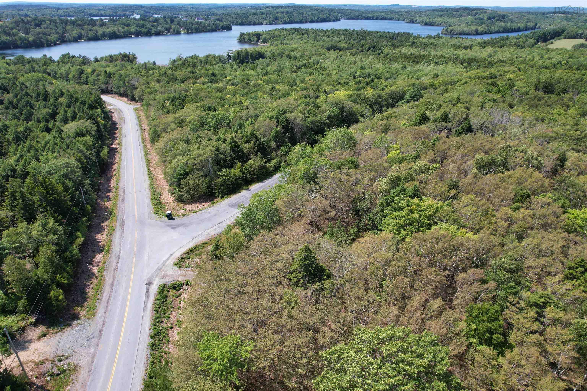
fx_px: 359
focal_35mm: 22
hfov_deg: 78.6
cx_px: 294
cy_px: 196
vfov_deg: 57.2
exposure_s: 1/1000
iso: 100
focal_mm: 8.38
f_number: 2.8
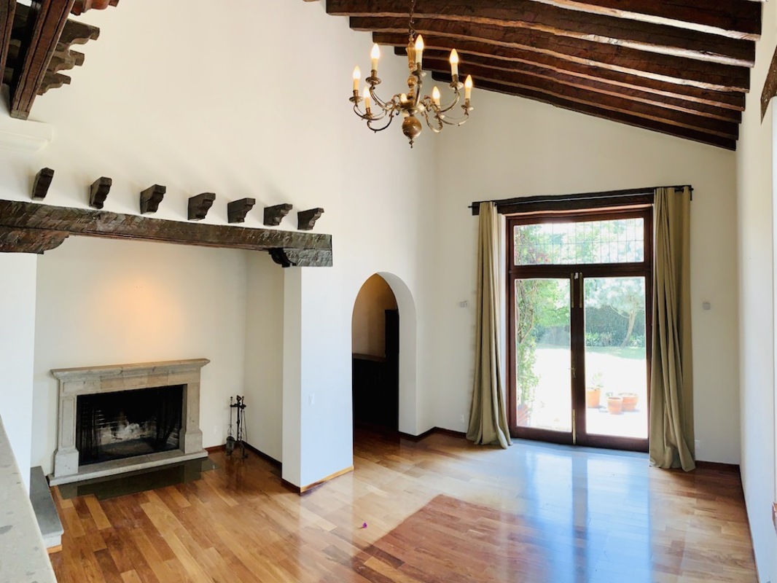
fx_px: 584
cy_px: 292
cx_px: 388
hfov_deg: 67.3
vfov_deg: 53.1
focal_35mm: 26
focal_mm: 4.25
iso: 125
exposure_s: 1/120
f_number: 1.8
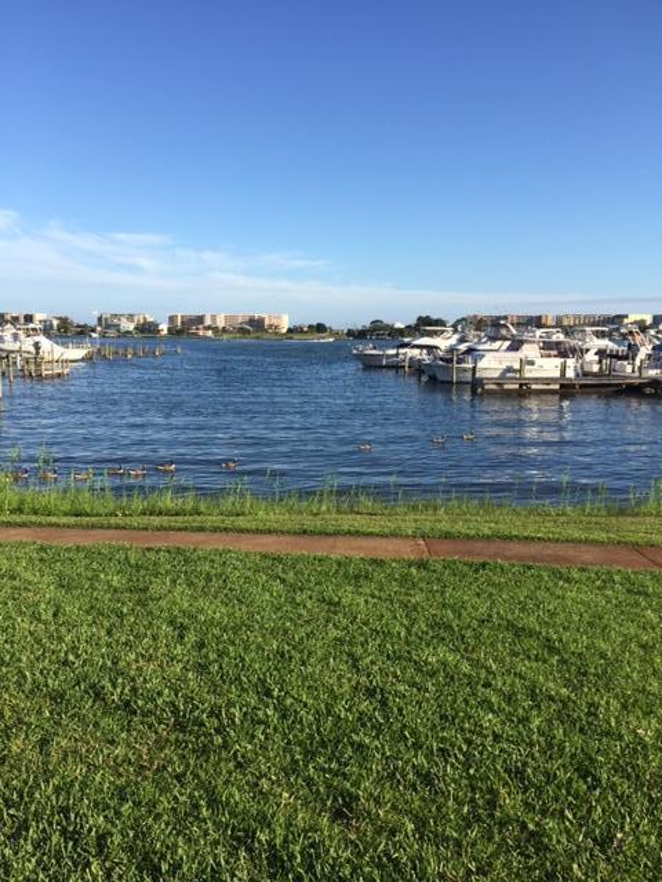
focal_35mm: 29
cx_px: 331
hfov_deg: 48.2
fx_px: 739
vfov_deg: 61.7
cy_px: 441
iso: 32
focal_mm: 4.15
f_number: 2.2
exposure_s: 1/1364
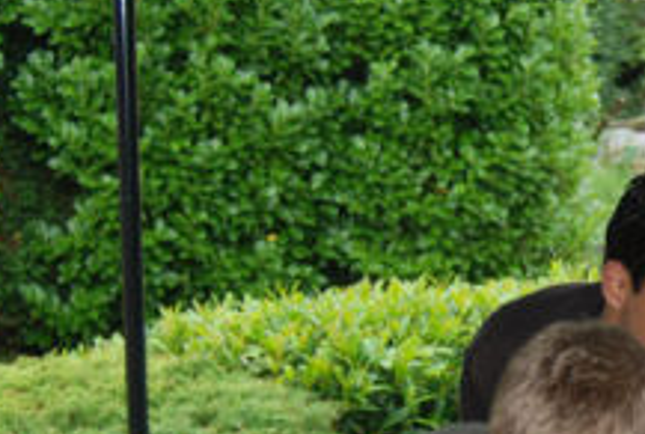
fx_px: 2084
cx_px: 776
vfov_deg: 11.8
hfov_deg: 16.8
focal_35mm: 116
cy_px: 410
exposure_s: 1/60
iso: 100
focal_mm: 28
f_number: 3.5
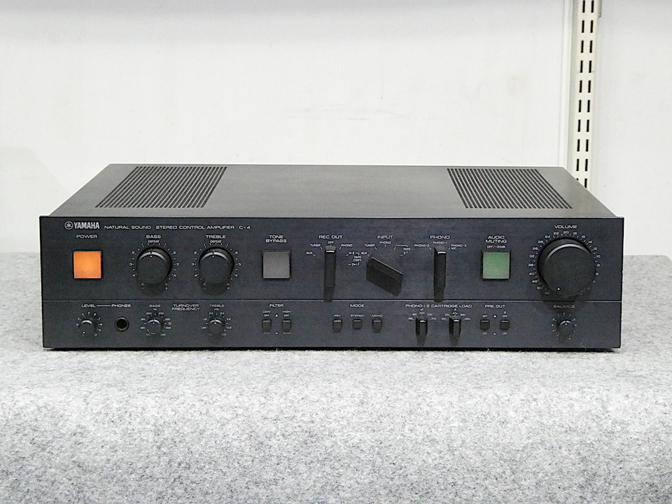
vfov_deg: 18.7
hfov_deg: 24.7
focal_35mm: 79
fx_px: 1534
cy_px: 252
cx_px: 336
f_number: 4.7
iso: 1600
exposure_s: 1/50
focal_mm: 14.1
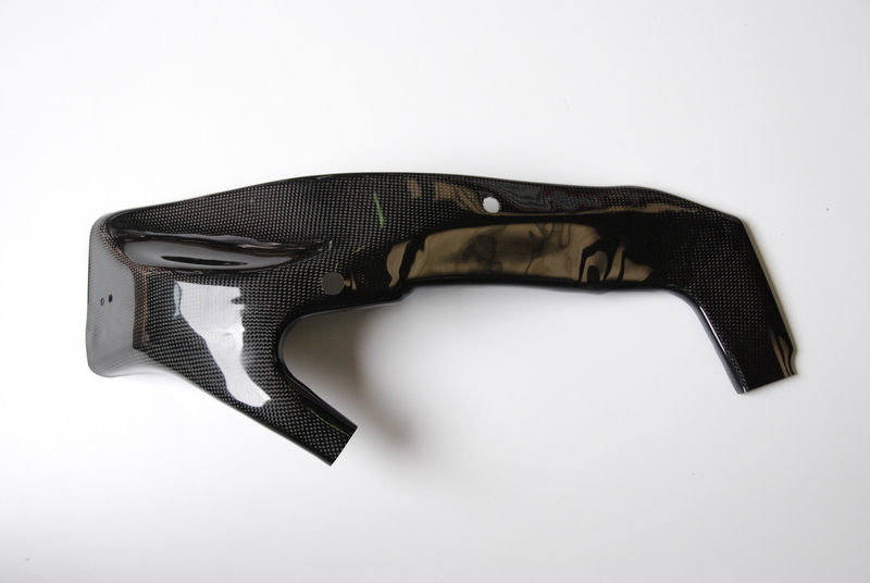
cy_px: 292
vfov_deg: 26.6
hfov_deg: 38.8
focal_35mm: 51
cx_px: 435
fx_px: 1234
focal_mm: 34
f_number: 4.5
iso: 640
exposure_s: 1/400
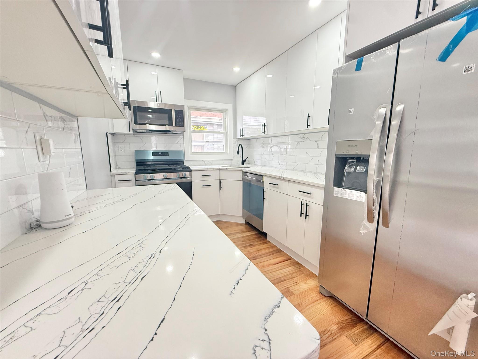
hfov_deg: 102.1
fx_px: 193
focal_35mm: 14
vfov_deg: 85.7
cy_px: 180
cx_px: 239
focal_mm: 2.22
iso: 320
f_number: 2.2
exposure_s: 1/99
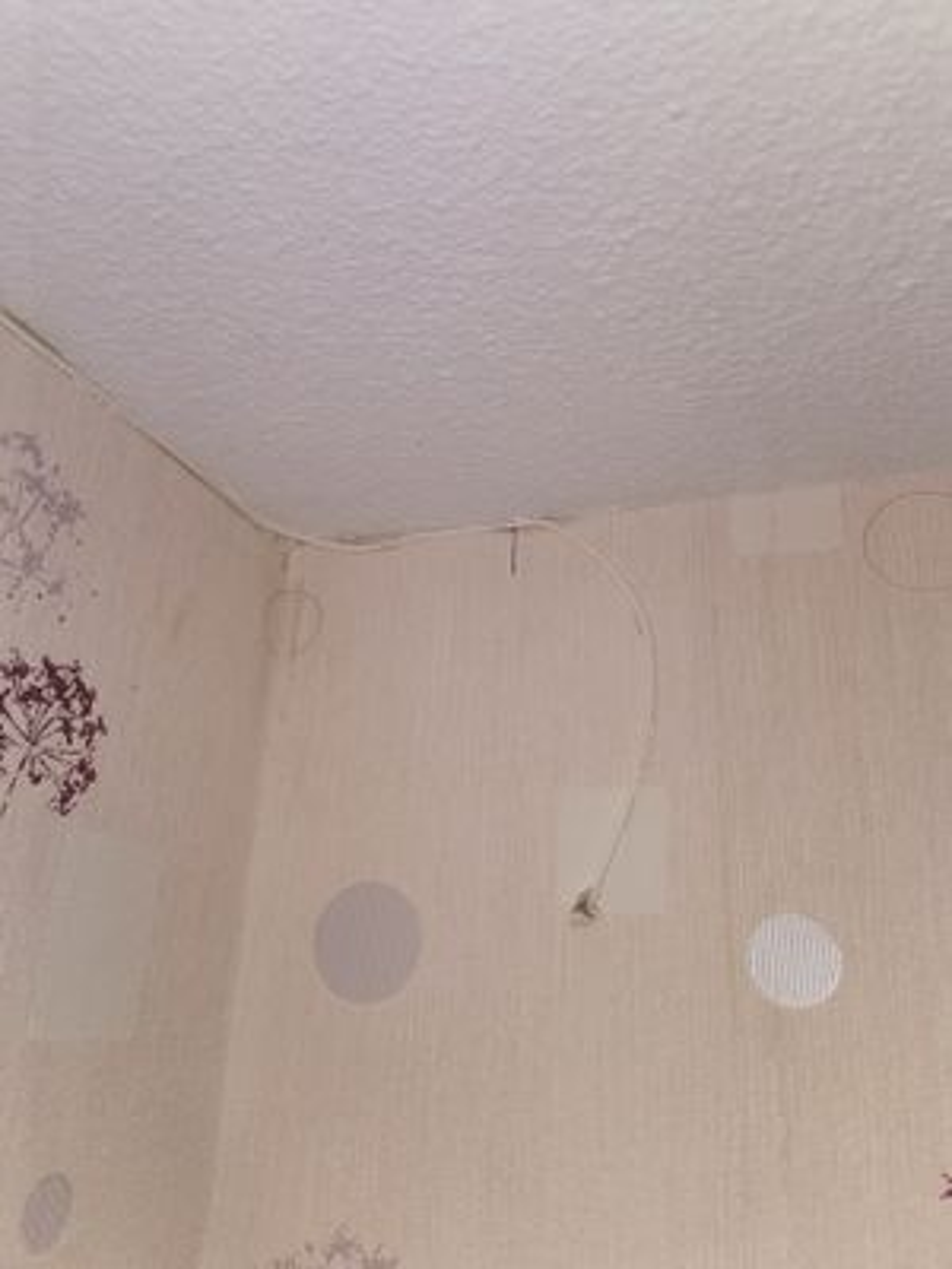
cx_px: 476
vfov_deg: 65.3
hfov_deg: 51.4
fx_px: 990
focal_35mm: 27
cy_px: 634
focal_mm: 5.56
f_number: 1.6
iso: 50
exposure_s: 1/114
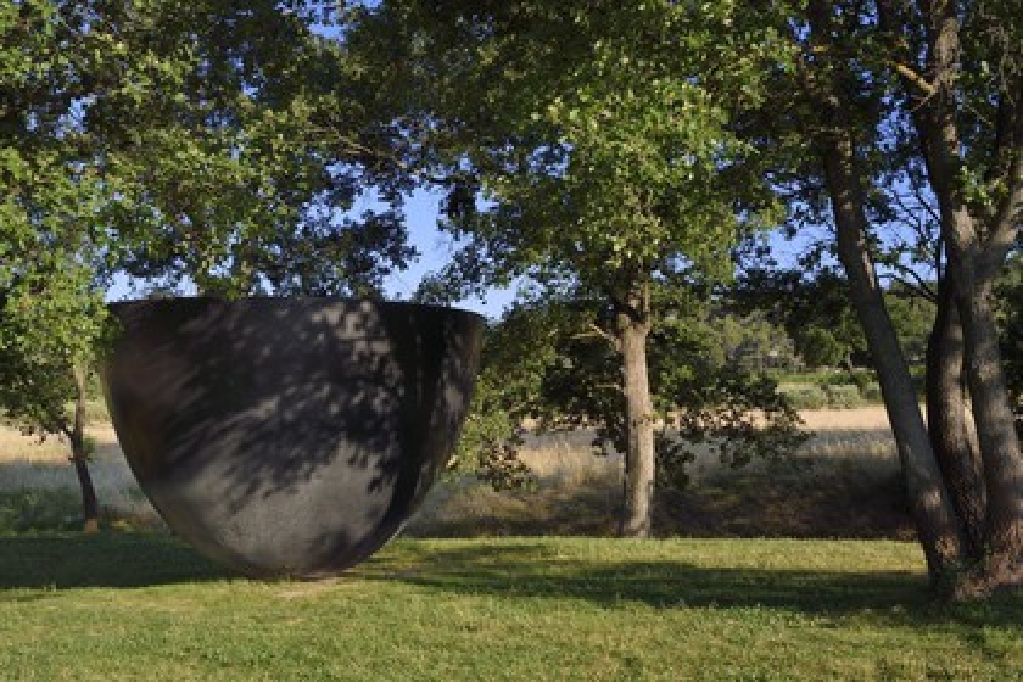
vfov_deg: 30.5
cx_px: 512
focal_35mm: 44
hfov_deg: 44.5
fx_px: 1250
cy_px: 341
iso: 200
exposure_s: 1/250
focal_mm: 44
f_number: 11
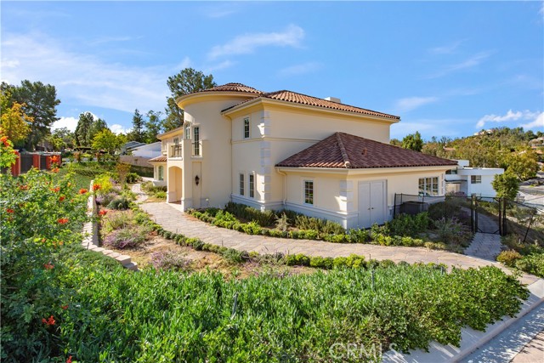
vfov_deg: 70.5
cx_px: 272
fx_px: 257
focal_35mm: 17
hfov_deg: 93.3
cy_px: 182
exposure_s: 1/400
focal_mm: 17
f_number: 10
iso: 200
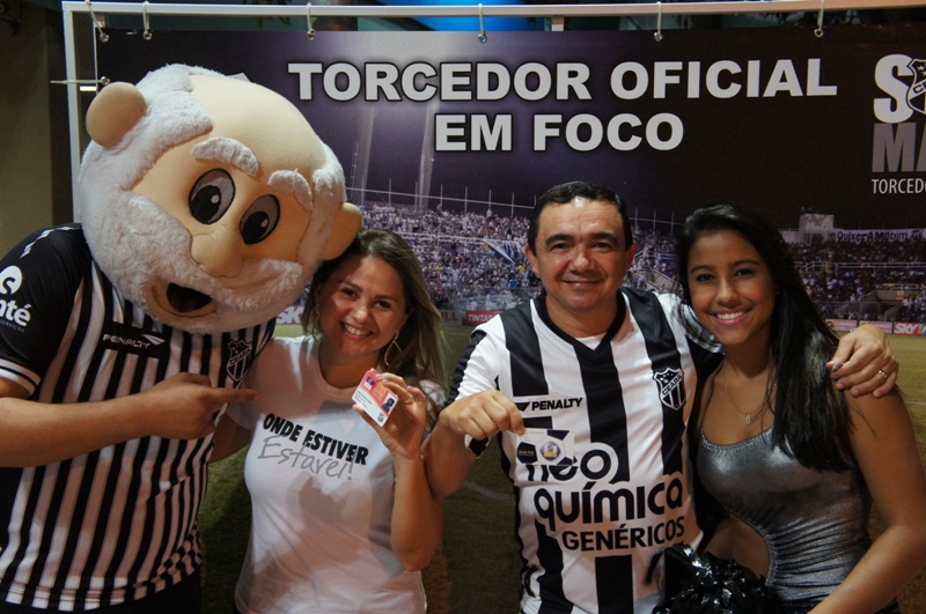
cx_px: 463
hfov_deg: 40.0
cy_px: 307
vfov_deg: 27.2
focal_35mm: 50
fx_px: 1271
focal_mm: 33
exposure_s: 1/40
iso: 1600
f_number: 4.5
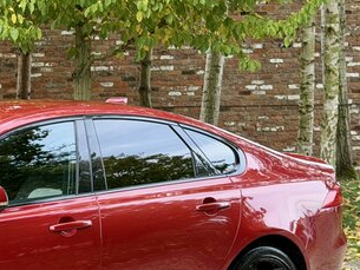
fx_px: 1311
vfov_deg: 11.7
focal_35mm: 126
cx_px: -60
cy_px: 251
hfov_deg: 15.1
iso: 80
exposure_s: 1/323
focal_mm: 6.76
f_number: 1.78
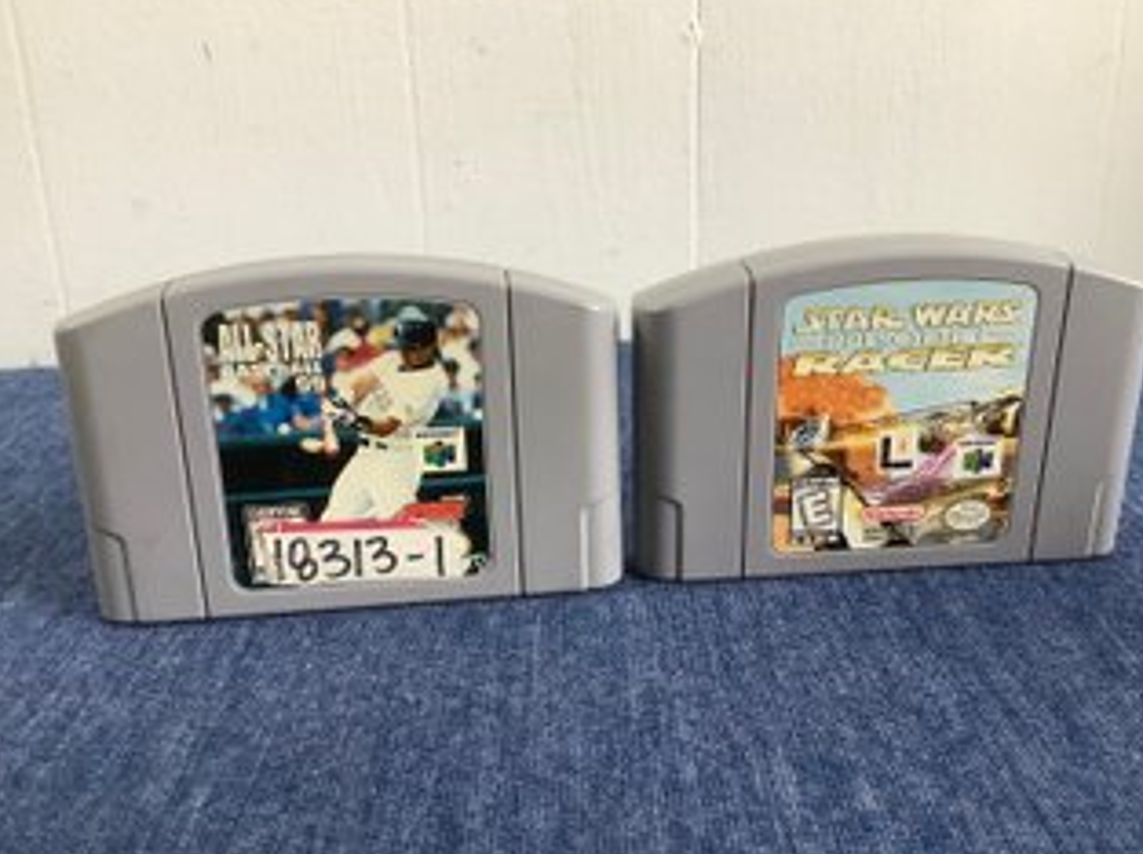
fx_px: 1121
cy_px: 447
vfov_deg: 41.7
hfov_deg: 54.0
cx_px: 612
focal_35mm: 34
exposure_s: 1/60
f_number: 2.4
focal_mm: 3.3
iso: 100
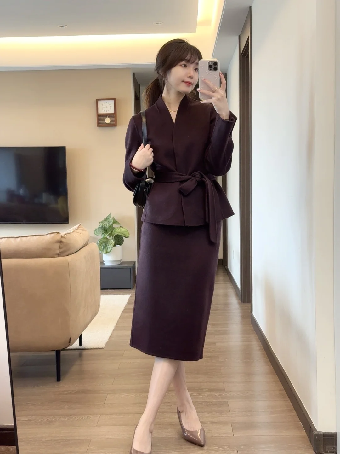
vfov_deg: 39.7
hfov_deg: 30.3
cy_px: 227
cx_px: 170
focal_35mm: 48
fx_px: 629
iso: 160
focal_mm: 6.76
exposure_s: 1/60
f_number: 1.78
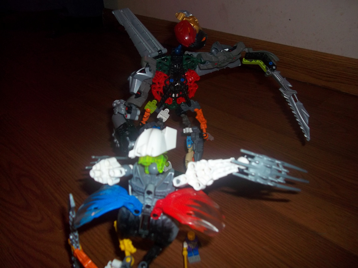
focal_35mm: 32
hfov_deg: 56.8
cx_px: 179
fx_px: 331
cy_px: 134
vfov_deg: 44.2
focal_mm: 5.7
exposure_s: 1/30
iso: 80
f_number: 2.9
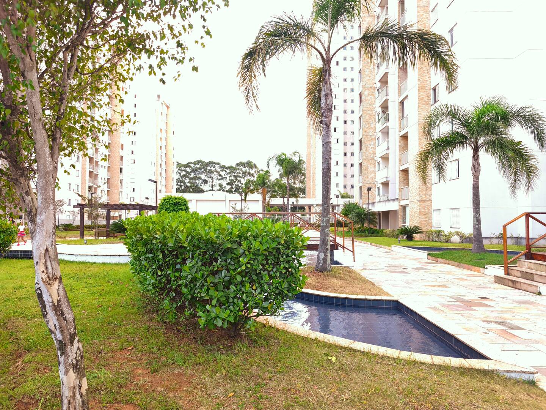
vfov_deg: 58.9
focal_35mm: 23
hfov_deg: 73.9
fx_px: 363
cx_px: 273
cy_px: 205
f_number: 1.6
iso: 50
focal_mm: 6.57
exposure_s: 1/25
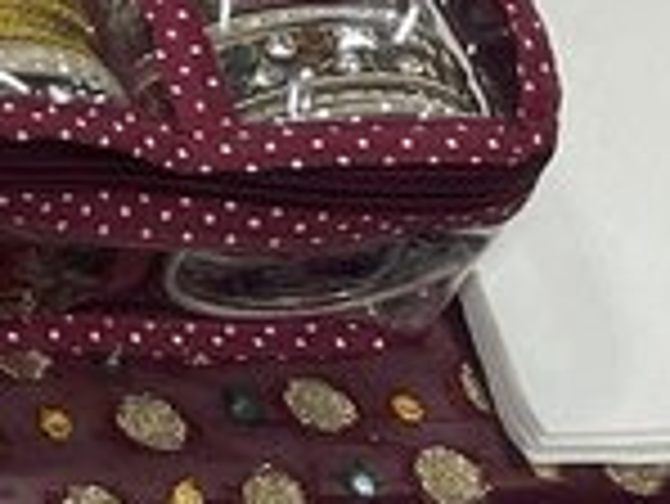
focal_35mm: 179
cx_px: -1151
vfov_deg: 7.8
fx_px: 3467
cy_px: -675
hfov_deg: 9.3
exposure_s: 1/121
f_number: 1.6
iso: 80
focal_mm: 4.2
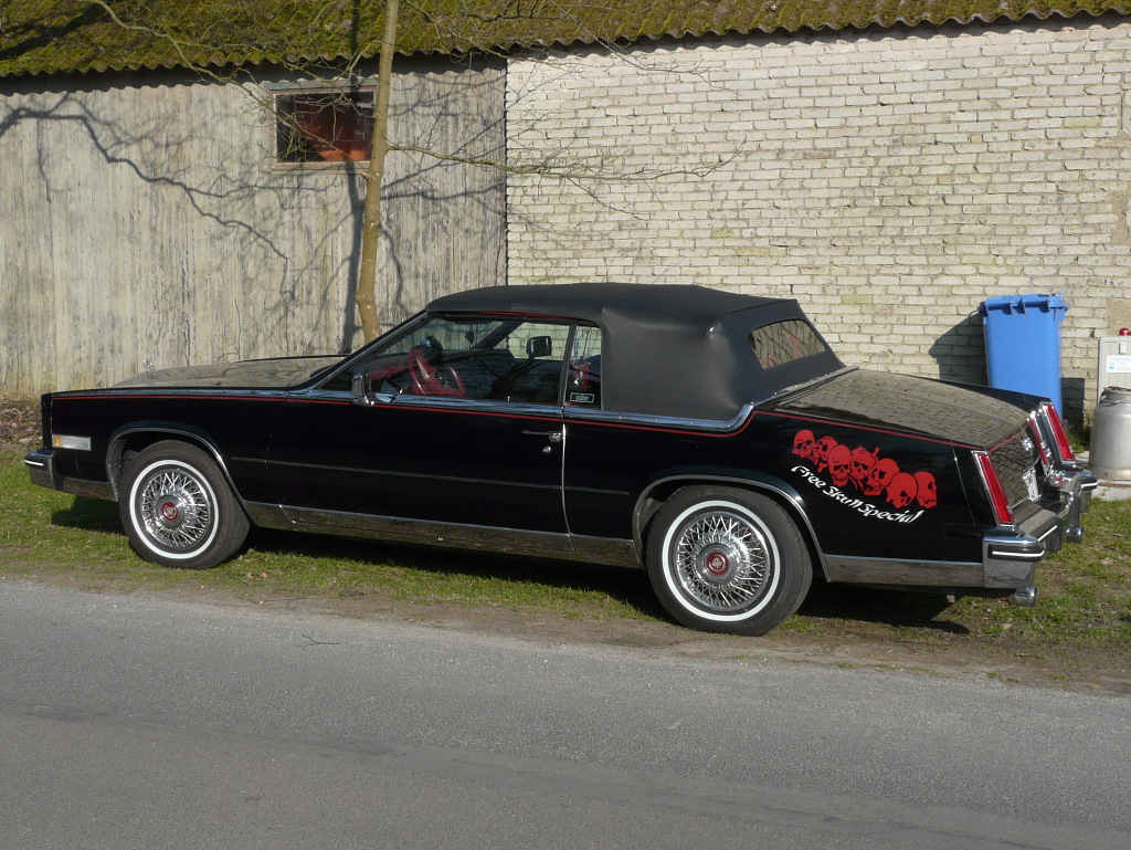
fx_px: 1406
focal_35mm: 43
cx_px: 566
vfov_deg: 33.6
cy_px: 425
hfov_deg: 43.8
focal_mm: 7
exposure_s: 1/400
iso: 100
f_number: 5.6
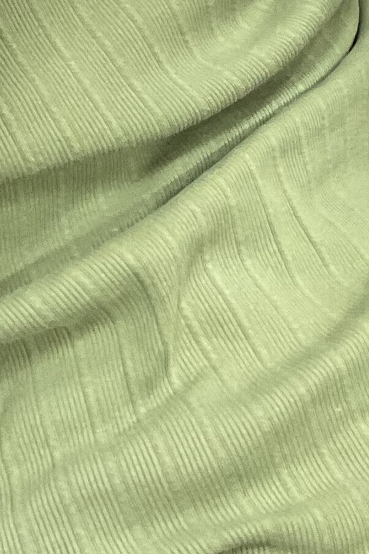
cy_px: -390
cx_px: 412
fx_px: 2075
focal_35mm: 135
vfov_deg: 13.8
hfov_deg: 10.0
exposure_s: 1/60
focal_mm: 3
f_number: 1.8
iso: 100
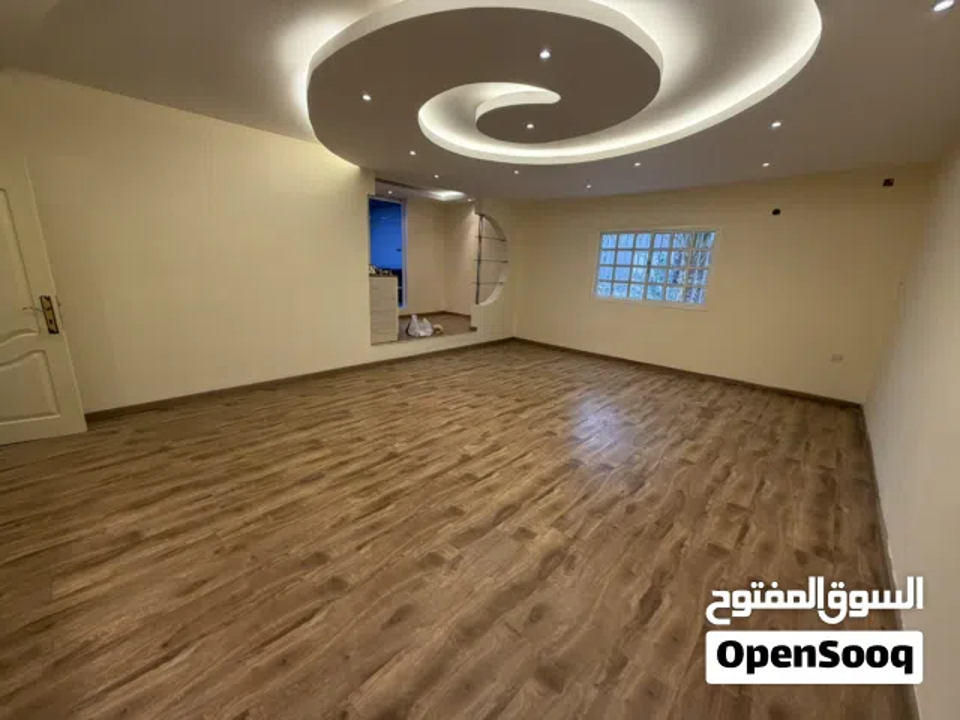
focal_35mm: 14
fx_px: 388
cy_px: 360
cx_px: 480
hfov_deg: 102.1
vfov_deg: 85.7
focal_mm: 2.22
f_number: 2.2
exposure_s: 1/100
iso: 200
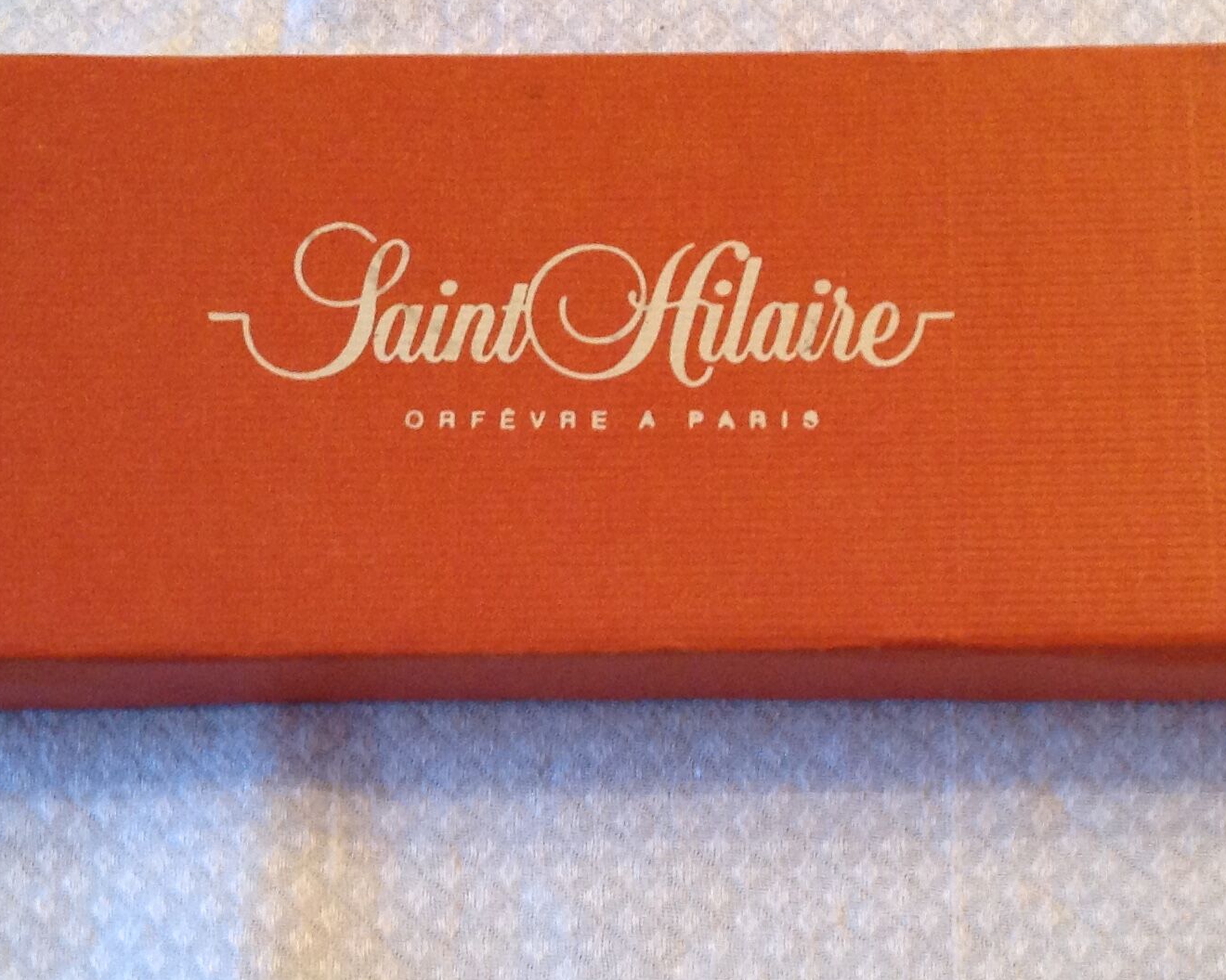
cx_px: 703
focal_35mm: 67
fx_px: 2431
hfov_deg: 28.3
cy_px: 664
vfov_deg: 22.7
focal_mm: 4.28
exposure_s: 1/17
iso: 200
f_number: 2.4
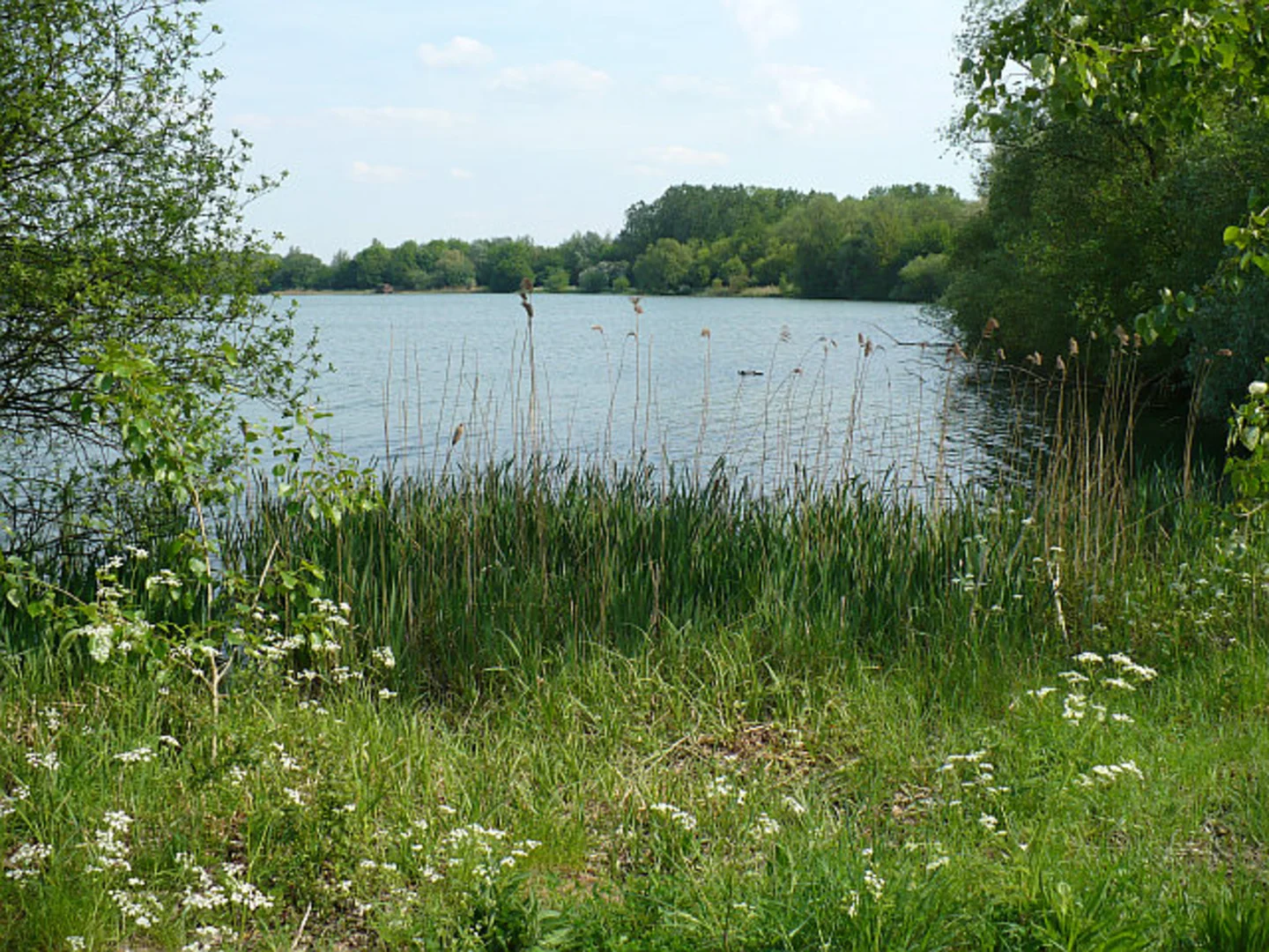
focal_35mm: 37
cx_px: 634
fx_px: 1356
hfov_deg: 50.1
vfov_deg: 38.7
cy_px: 476
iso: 100
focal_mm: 6.1
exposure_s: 1/800
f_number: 2.8
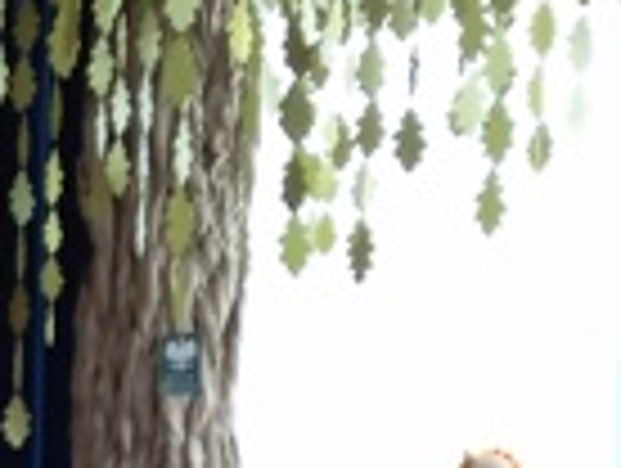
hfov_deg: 14.2
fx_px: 2318
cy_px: 882
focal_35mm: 129
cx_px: -320
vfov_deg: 10.7
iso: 174
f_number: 1.8
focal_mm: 4.22
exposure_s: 1/33.3
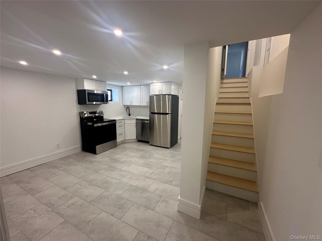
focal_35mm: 14
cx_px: 161
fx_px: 130
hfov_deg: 102.1
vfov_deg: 85.7
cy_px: 120
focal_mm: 2.22
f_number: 2.2
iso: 250
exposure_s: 1/120
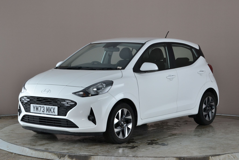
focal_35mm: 82
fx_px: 548
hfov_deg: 24.6
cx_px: 120
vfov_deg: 16.6
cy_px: 80
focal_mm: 55
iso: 560
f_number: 10
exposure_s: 1/20
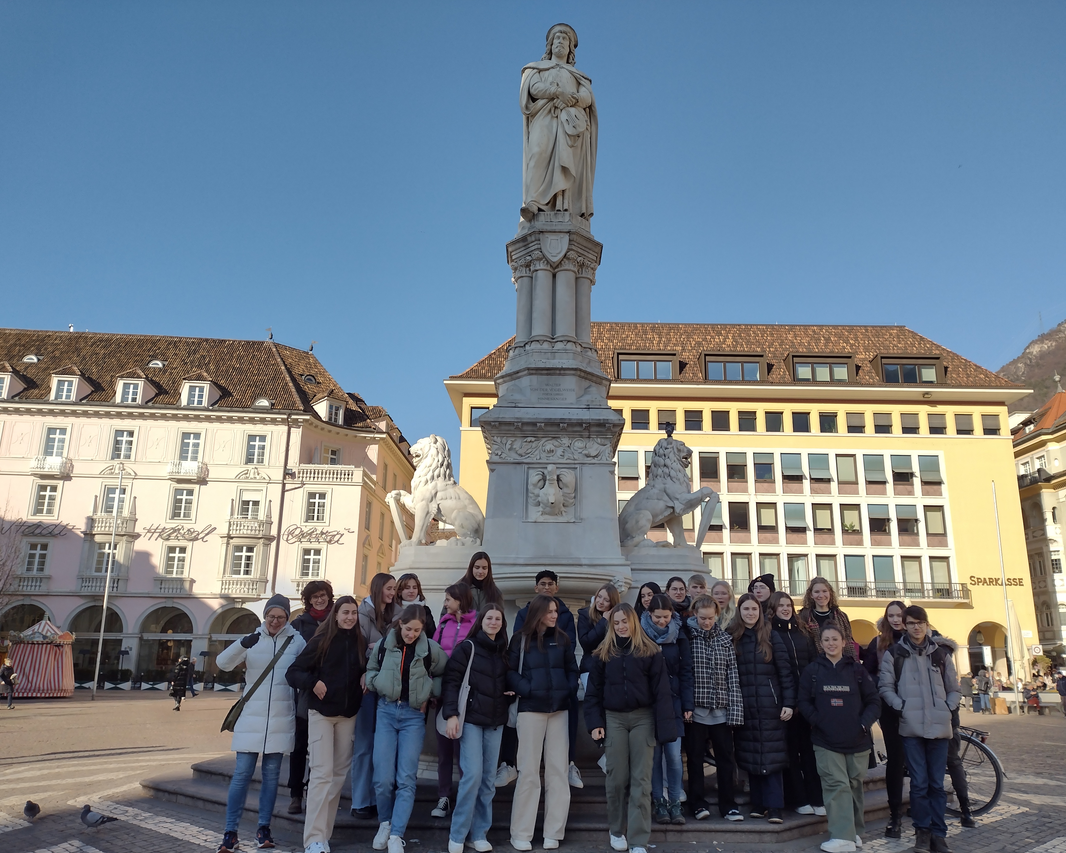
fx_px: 915
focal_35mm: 29
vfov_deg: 50.0
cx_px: 555
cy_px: 439
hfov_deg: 60.4
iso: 100
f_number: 1.7
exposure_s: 1/1263
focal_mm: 4.71
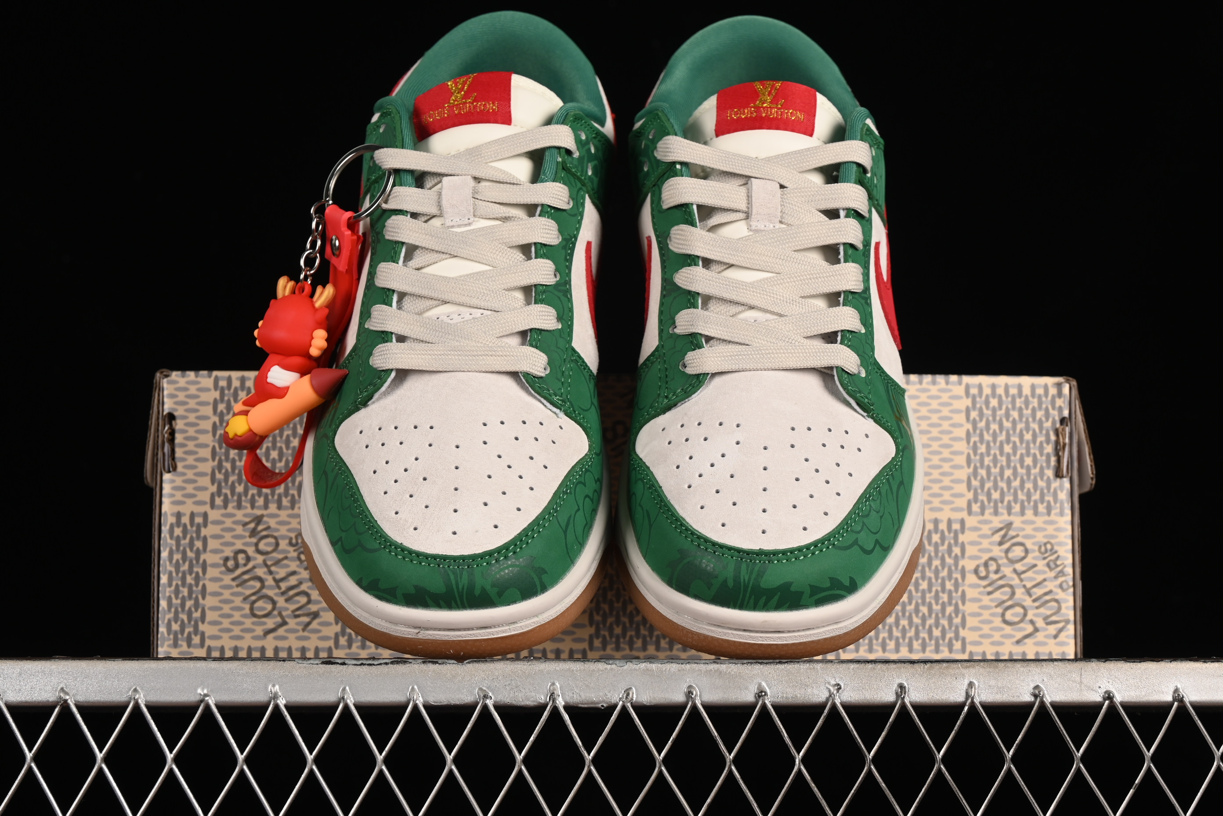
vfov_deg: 18.2
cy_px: 408
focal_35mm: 75
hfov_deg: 27.0
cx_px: 612
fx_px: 2548
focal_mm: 50
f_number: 8
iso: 160
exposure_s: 1/80
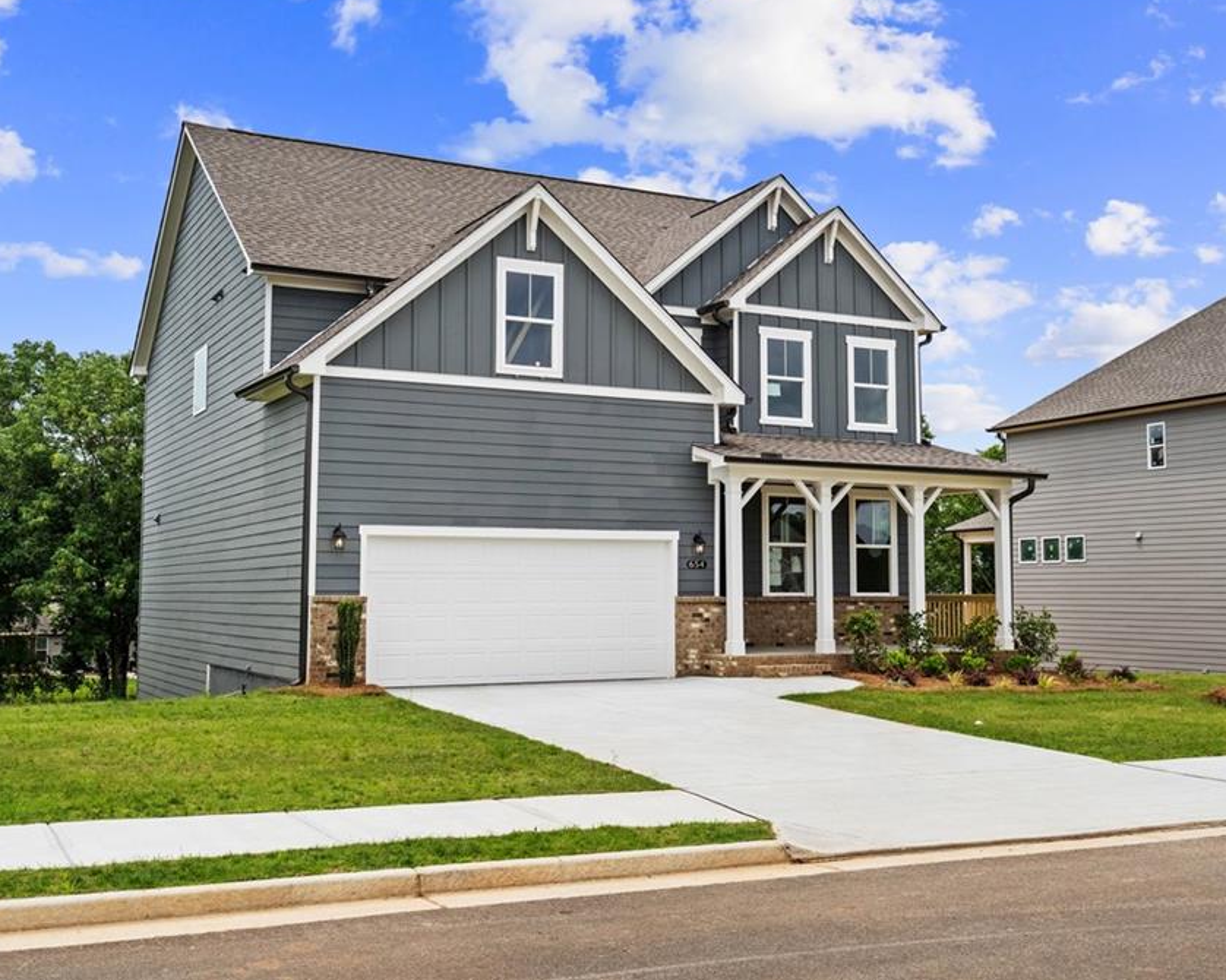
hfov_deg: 46.9
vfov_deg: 38.2
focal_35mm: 39
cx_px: 620
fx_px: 1415
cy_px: 483
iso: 1250
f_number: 6.3
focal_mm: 34
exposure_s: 1/2000
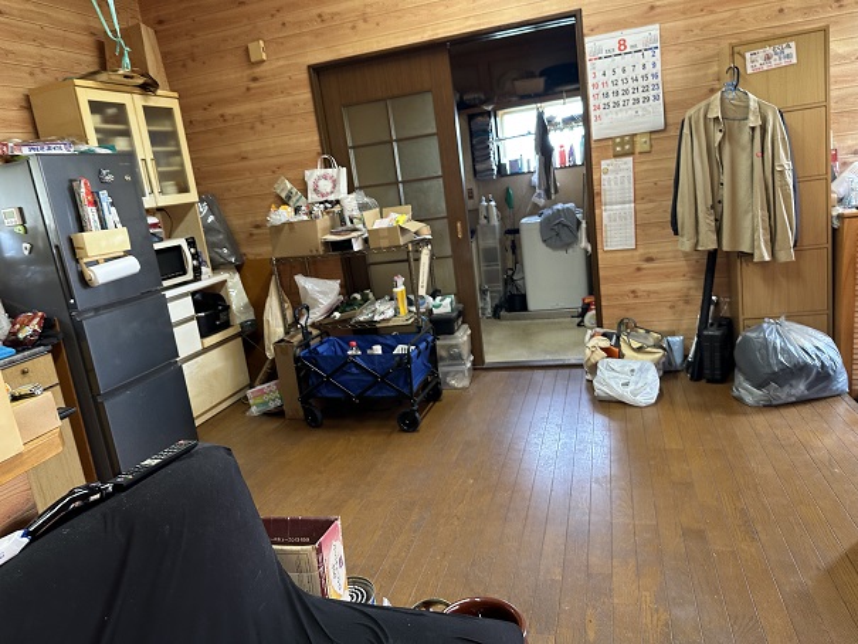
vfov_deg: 56.8
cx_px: 429
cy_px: 322
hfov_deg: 71.6
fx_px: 595
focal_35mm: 24
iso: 250
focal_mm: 6.86
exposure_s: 1/60
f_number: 1.78
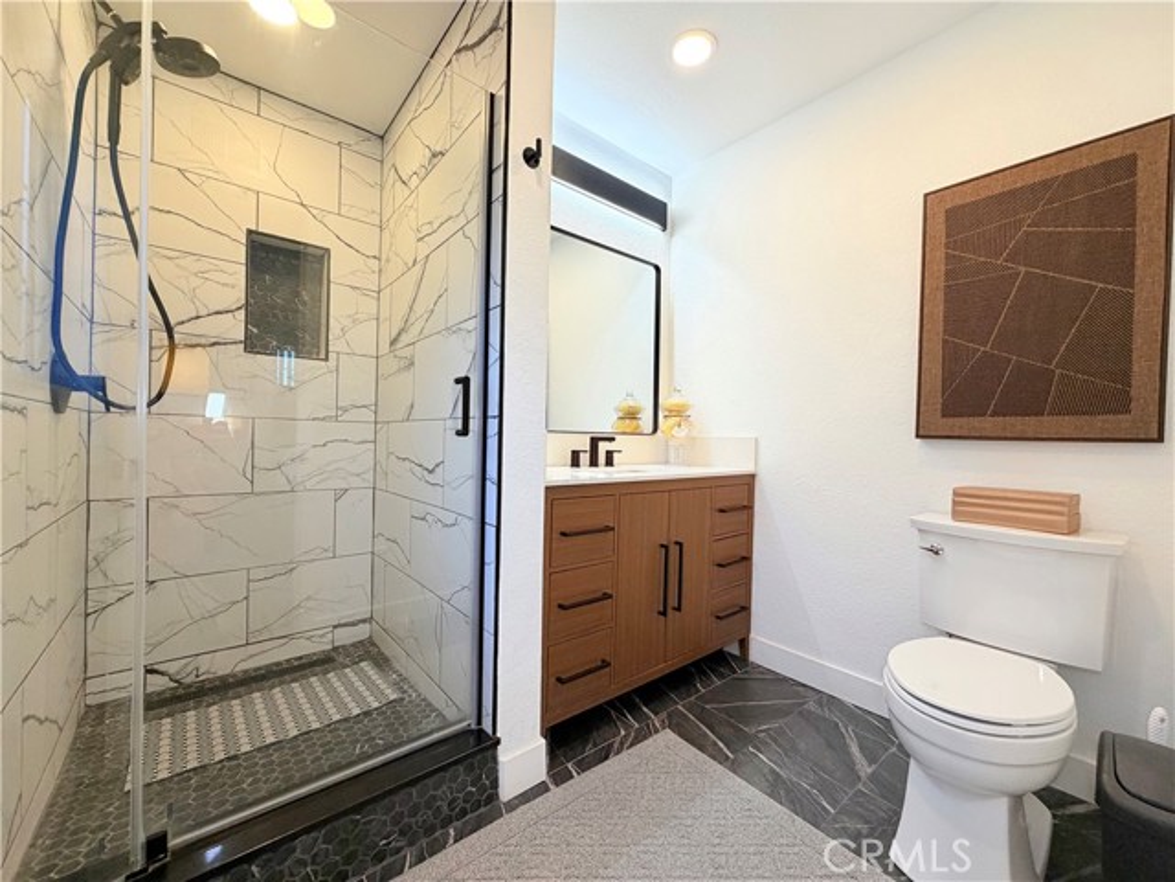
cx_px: 588
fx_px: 475
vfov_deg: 85.7
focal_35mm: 14
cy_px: 441
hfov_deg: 102.1
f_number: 2.2
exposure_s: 1/120
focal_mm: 2.22
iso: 160
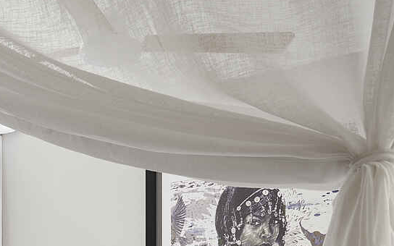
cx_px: 83
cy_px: 370
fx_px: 934
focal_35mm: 87
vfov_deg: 14.1
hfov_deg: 23.5
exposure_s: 1.5
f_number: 11
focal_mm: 29
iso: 100
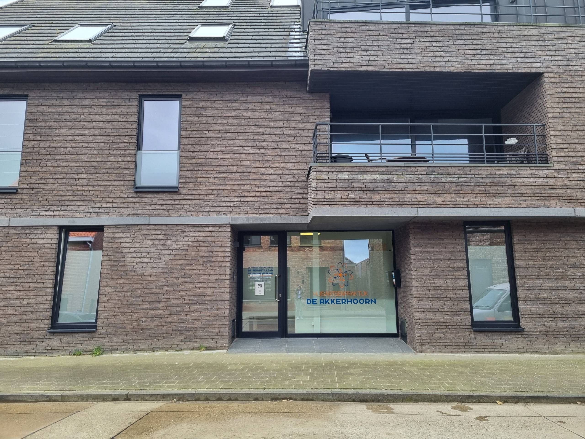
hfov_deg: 67.3
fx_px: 439
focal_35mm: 26
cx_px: 292
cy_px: 220
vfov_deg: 53.1
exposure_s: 1/144
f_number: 1.8
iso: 50
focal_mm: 5.4
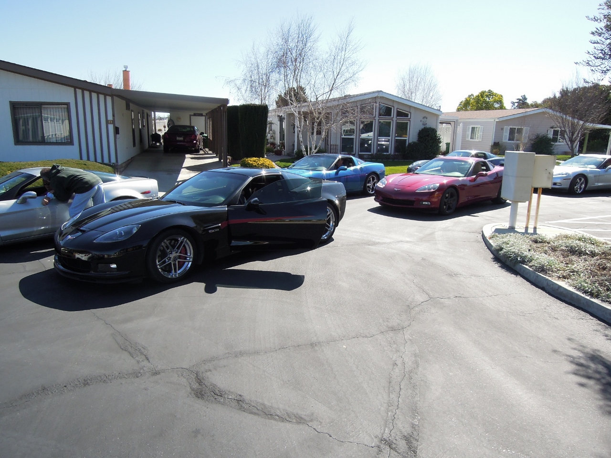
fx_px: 424
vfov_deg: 56.8
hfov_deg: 71.6
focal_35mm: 24
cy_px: 229
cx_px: 306
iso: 160
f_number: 2.8
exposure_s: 1/1250
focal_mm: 4.3
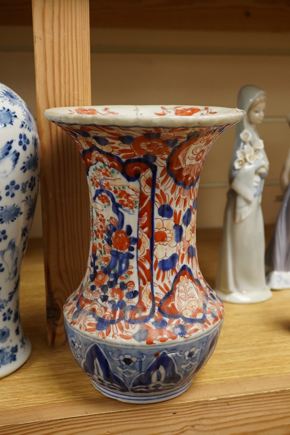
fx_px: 544
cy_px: 218
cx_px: 145
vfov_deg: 43.6
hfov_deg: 29.9
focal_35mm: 45
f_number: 10
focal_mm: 30
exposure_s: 1/160
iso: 2500
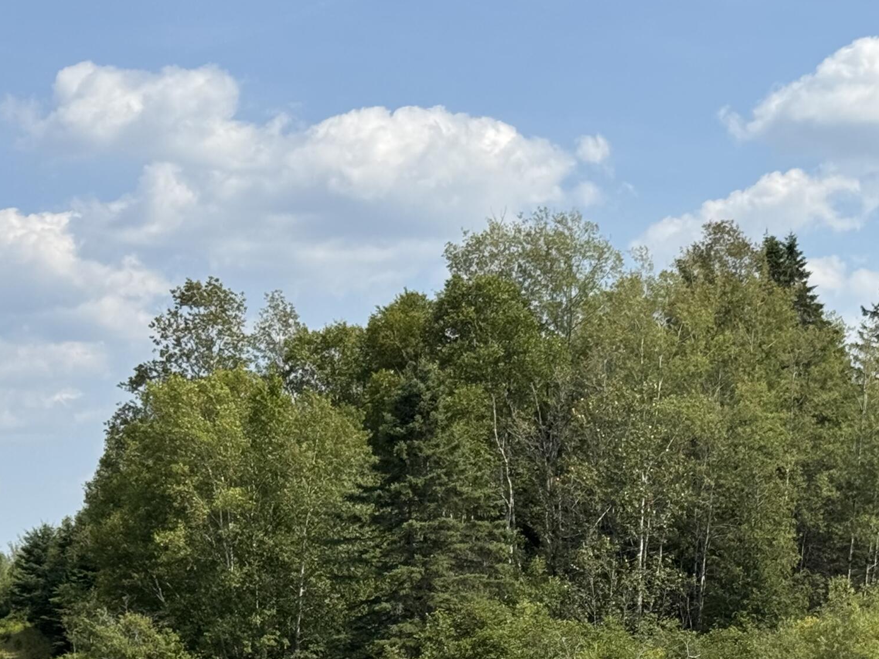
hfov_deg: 20.2
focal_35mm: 96
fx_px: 2438
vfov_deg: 15.2
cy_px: 647
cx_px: 698
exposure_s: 1/3817
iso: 64
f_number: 1.78
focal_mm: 6.76
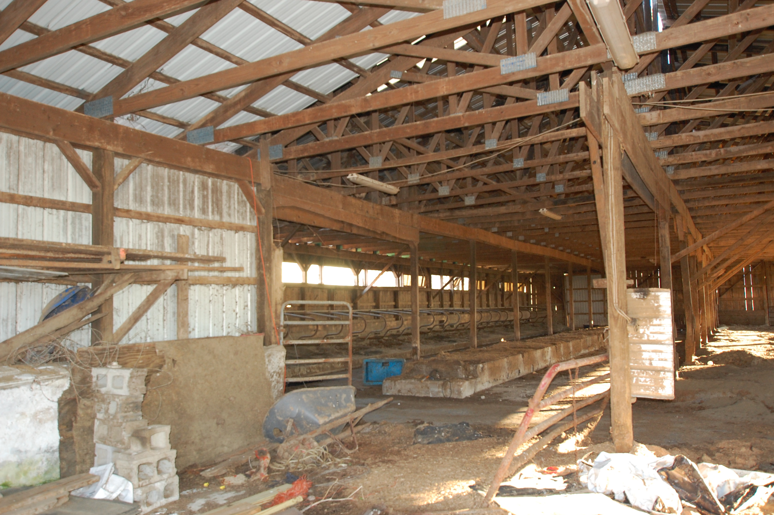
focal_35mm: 30
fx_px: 644
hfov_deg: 62.0
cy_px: 258
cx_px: 387
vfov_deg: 43.5
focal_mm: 20
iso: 720
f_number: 3.5
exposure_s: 1/60
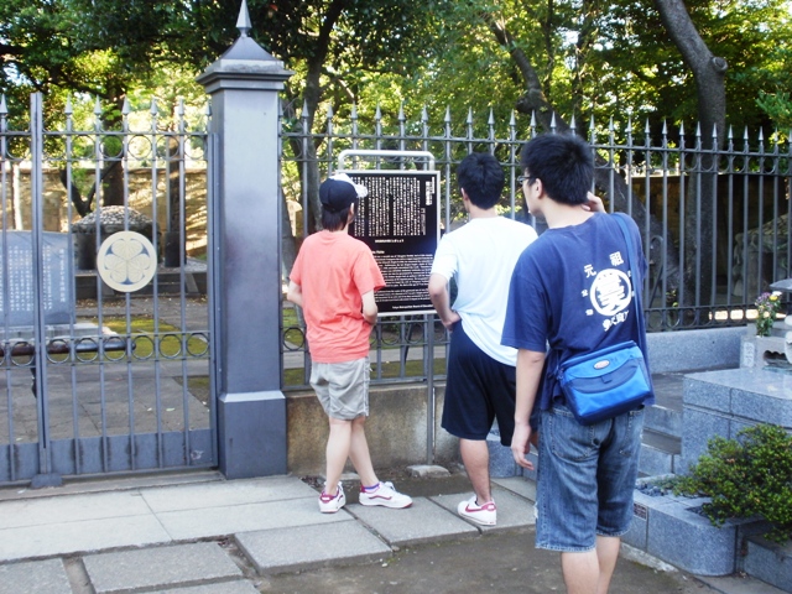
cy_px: 297
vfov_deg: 32.9
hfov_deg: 42.9
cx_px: 396
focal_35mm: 44
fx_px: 1007
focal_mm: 7.7
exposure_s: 1/30
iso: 125
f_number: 4
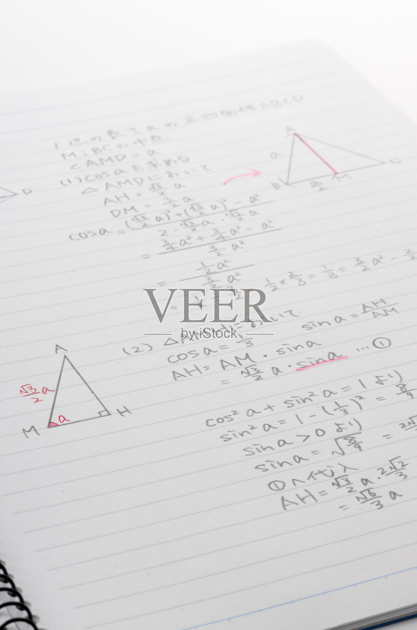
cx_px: 208
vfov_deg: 14.5
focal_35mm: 142
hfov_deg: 9.6
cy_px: 315
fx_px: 2478
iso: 100
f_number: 22
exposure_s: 1/160
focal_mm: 95
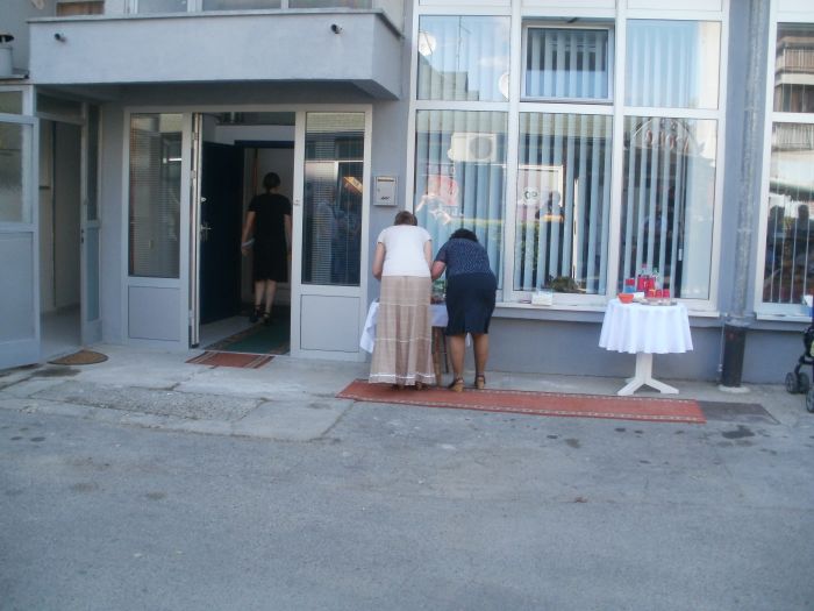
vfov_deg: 39.7
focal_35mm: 36
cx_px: 407
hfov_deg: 51.4
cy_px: 306
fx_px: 847
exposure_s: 1/250
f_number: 3.5
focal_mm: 6.3
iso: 160
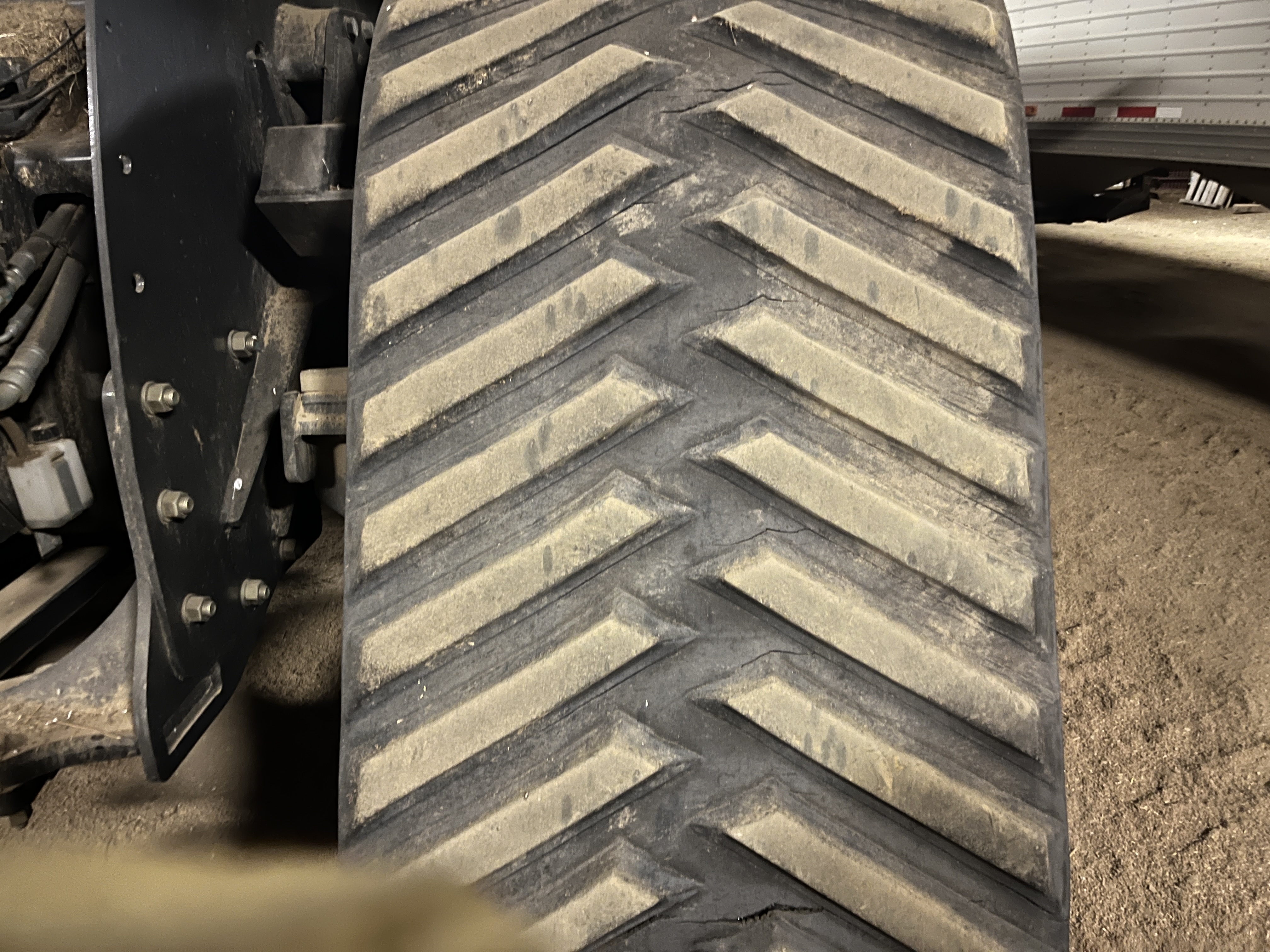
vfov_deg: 53.1
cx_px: 635
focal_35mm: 26
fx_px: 954
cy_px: 476
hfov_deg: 67.3
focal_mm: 5.1
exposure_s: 1/11
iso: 500
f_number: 1.6
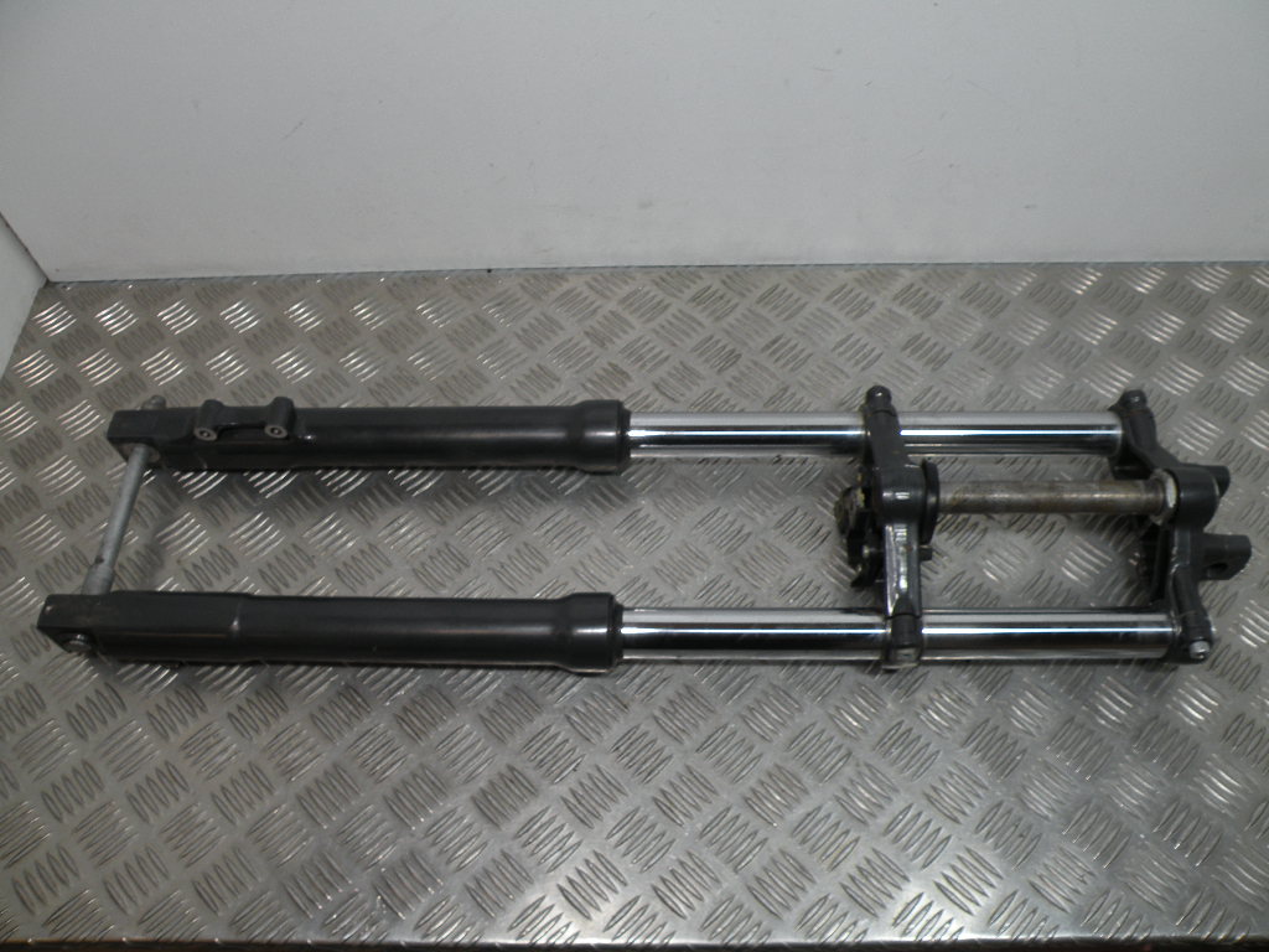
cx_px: 634
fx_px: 990
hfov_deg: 65.3
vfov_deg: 51.4
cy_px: 476
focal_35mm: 27
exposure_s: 1/94.8
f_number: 3.5
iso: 64
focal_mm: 4.7
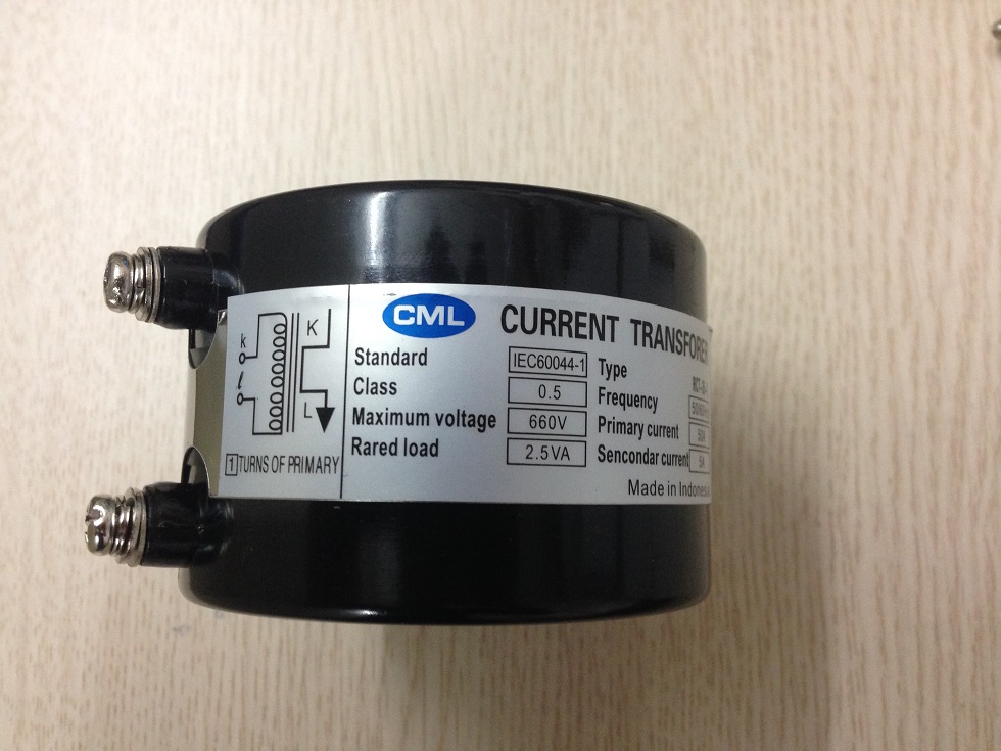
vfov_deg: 42.9
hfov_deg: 55.4
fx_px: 954
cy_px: 376
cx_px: 500
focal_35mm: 33
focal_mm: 4.12
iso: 200
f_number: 2.4
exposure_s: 1/20
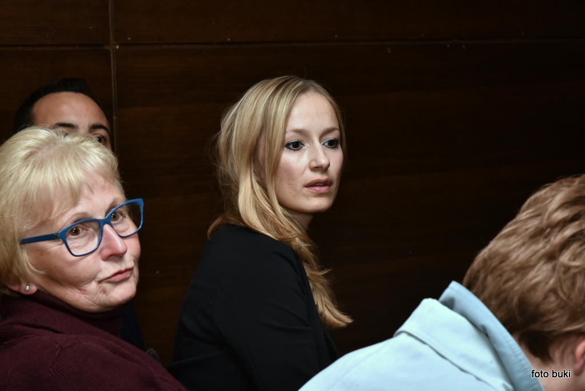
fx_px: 1707
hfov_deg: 19.4
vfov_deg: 13.1
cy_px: 196
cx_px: 292
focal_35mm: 105
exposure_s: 1/200
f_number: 13
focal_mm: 105
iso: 800
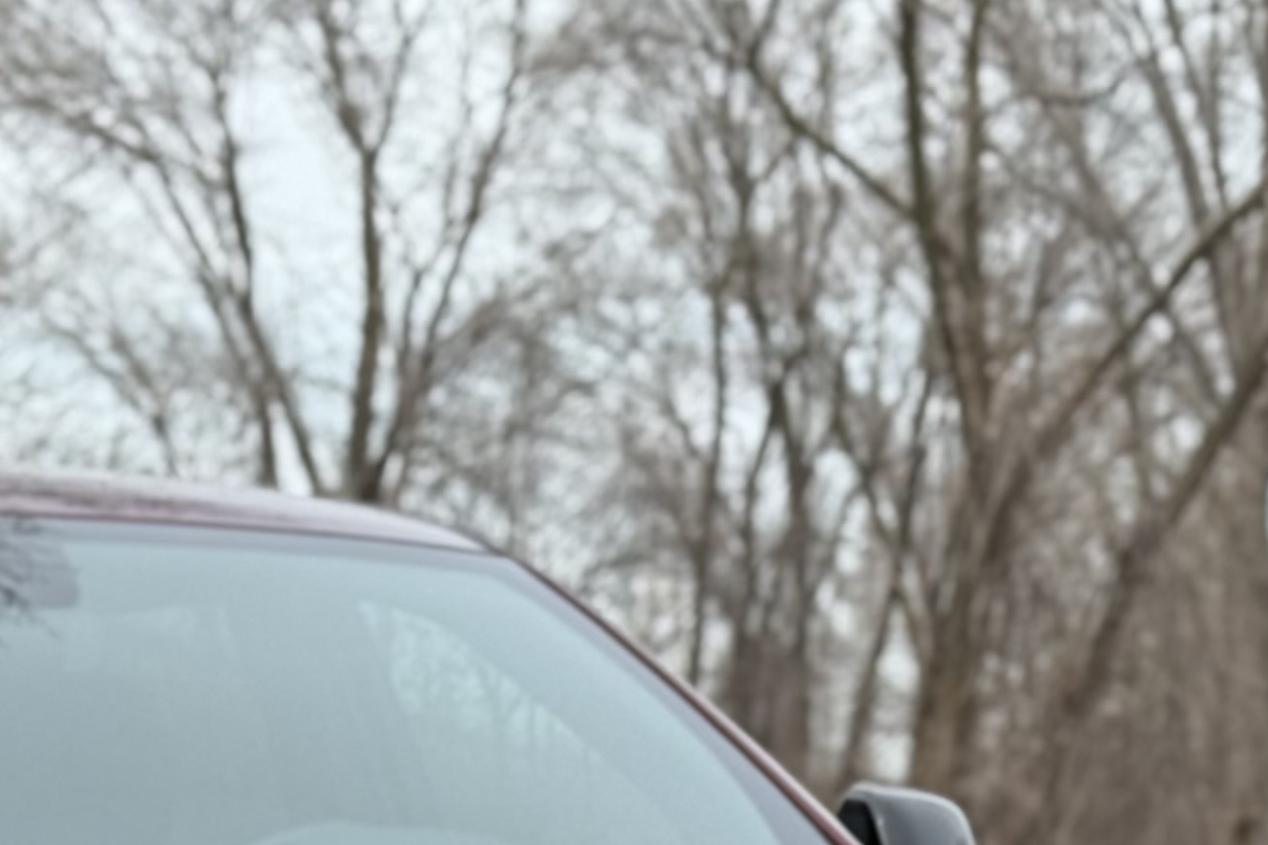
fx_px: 5459
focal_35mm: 155
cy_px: 1344
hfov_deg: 13.2
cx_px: 193
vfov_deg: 8.6
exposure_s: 1/1678
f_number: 1.78
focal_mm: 6.76
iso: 100
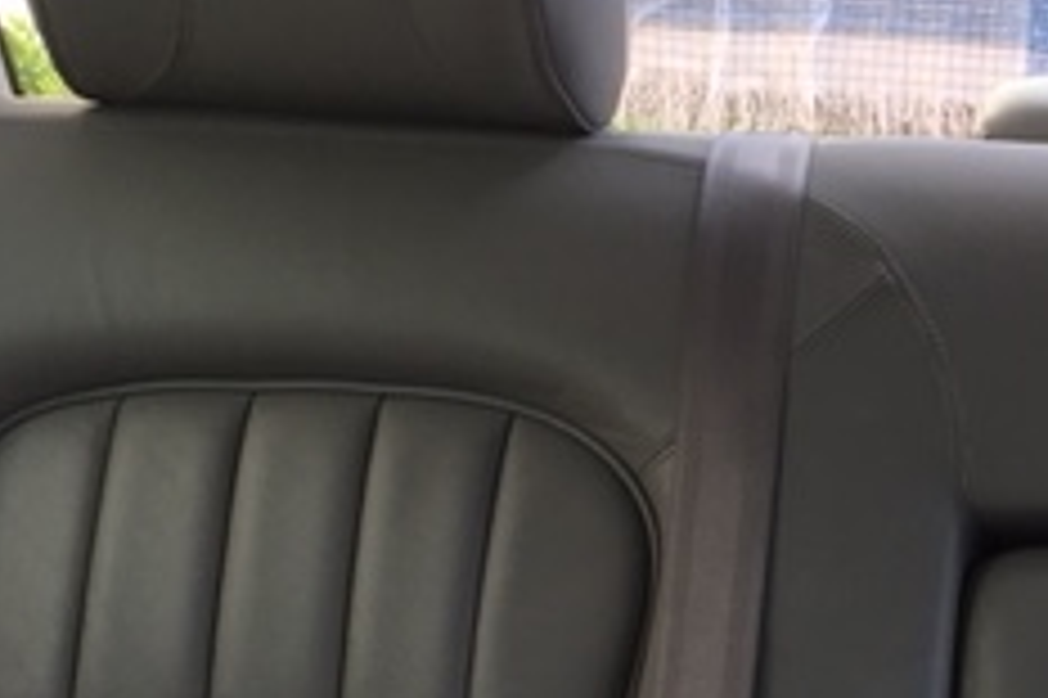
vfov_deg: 15.8
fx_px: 2414
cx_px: 1169
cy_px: 824
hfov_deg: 23.0
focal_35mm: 83
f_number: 2.2
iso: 25
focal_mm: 4.15
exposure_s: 1/364
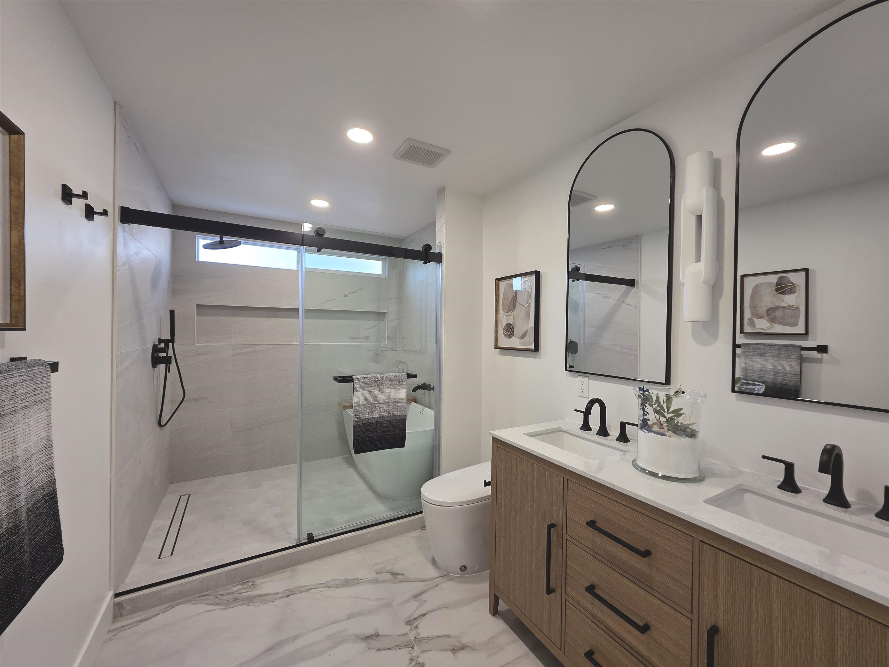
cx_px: 444
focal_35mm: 13
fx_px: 334
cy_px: 334
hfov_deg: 106.2
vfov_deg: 89.9
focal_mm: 2.2
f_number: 1.9
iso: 160
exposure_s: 1/120
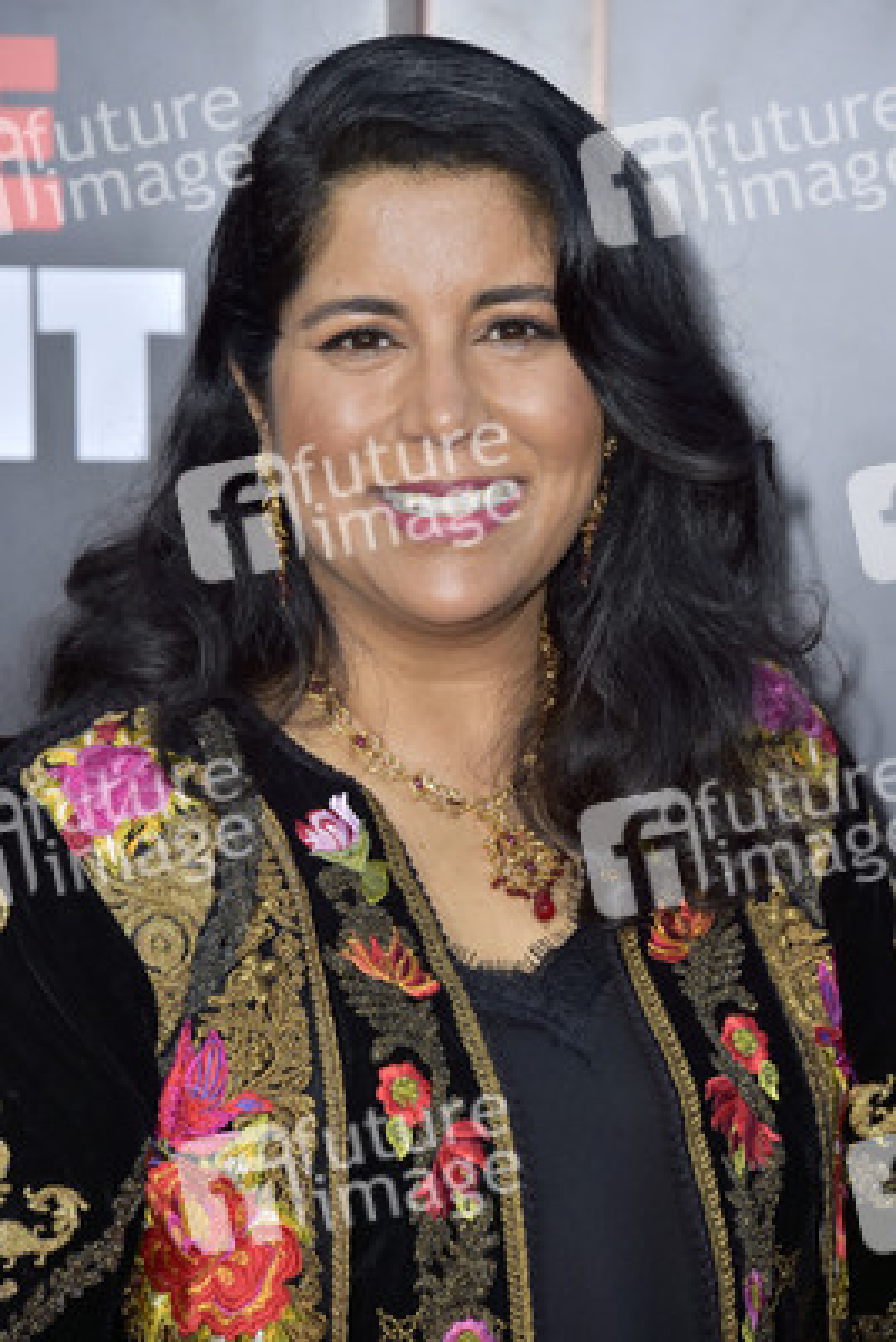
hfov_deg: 7.2
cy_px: 671
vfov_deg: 10.8
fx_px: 7087
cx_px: 448
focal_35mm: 190
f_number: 7.1
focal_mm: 190
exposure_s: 1/250
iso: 250
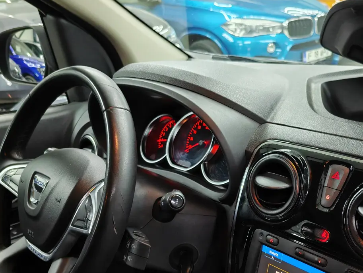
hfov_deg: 44.7
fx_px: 430
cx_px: 258
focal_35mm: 41
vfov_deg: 35.0
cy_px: 162
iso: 640
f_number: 1.6
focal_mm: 5.4
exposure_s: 1/50
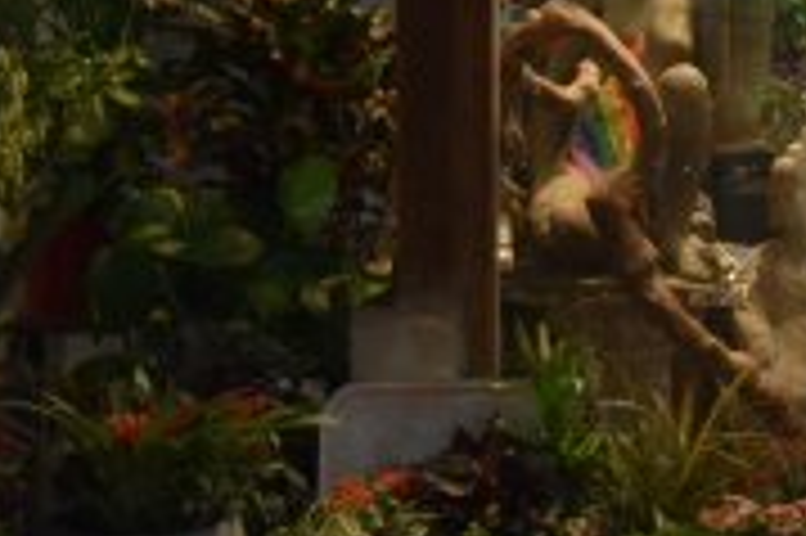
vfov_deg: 9.3
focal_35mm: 144
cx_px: 905
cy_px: -209
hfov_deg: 13.9
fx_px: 3221
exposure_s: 1/60
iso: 3600
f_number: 4
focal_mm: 42
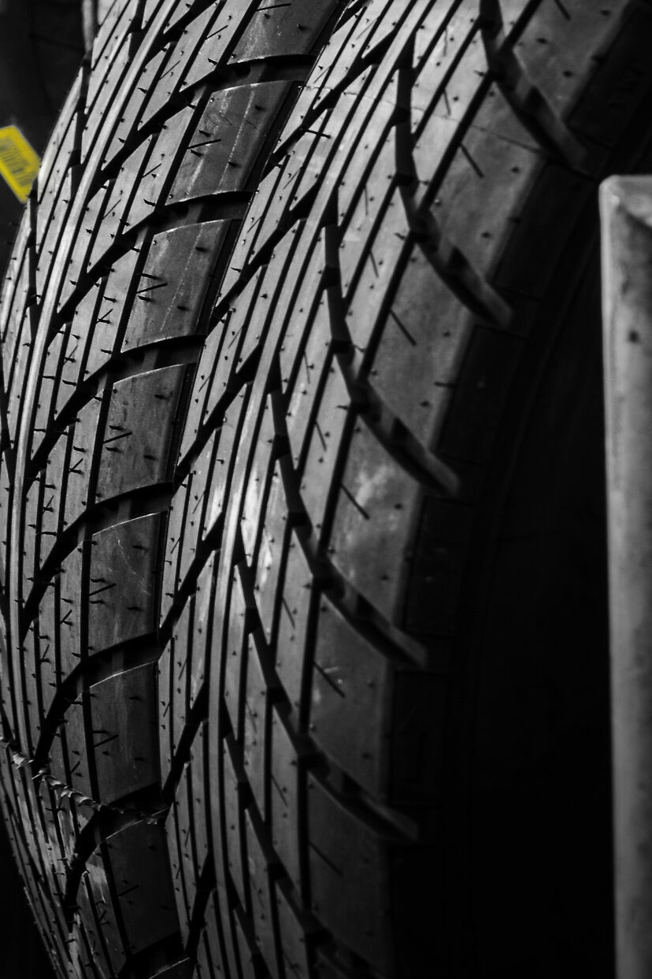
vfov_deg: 6.8
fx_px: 8262
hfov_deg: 4.5
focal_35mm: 304
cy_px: 364
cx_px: 194
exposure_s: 1/30
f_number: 13
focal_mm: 105
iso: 100
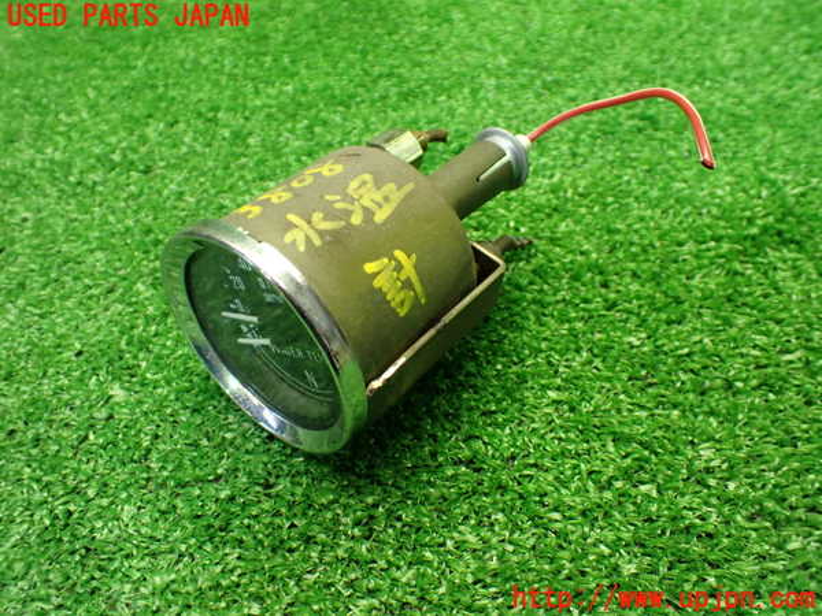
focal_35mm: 30
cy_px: 308
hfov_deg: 60.0
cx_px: 411
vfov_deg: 46.8
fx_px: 712
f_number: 2.3
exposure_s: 1/125
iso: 800
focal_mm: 5.4
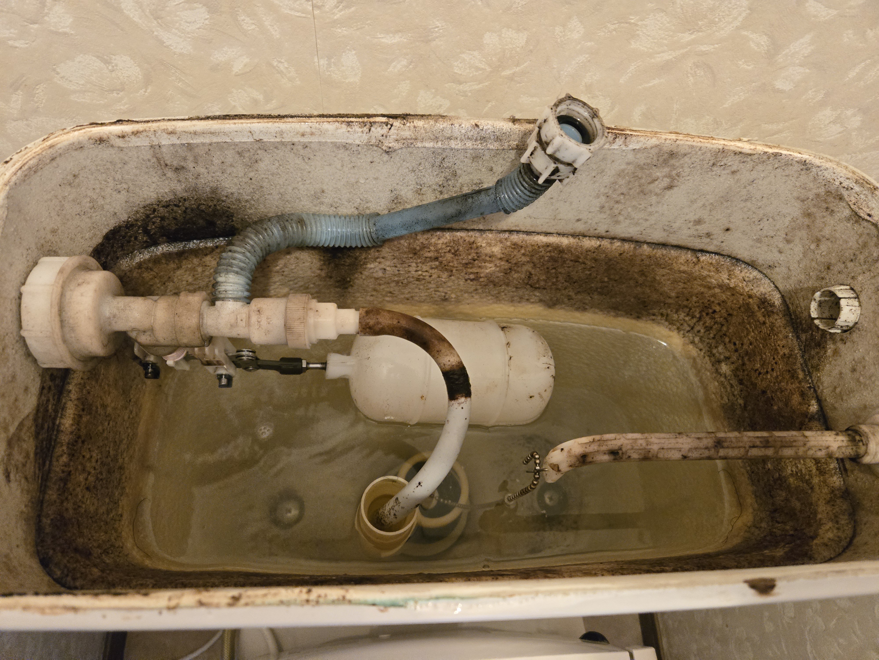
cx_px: 440
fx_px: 584
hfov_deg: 73.9
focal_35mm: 23
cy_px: 330
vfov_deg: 58.9
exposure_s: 1/100
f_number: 1.8
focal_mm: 5.4
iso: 1600
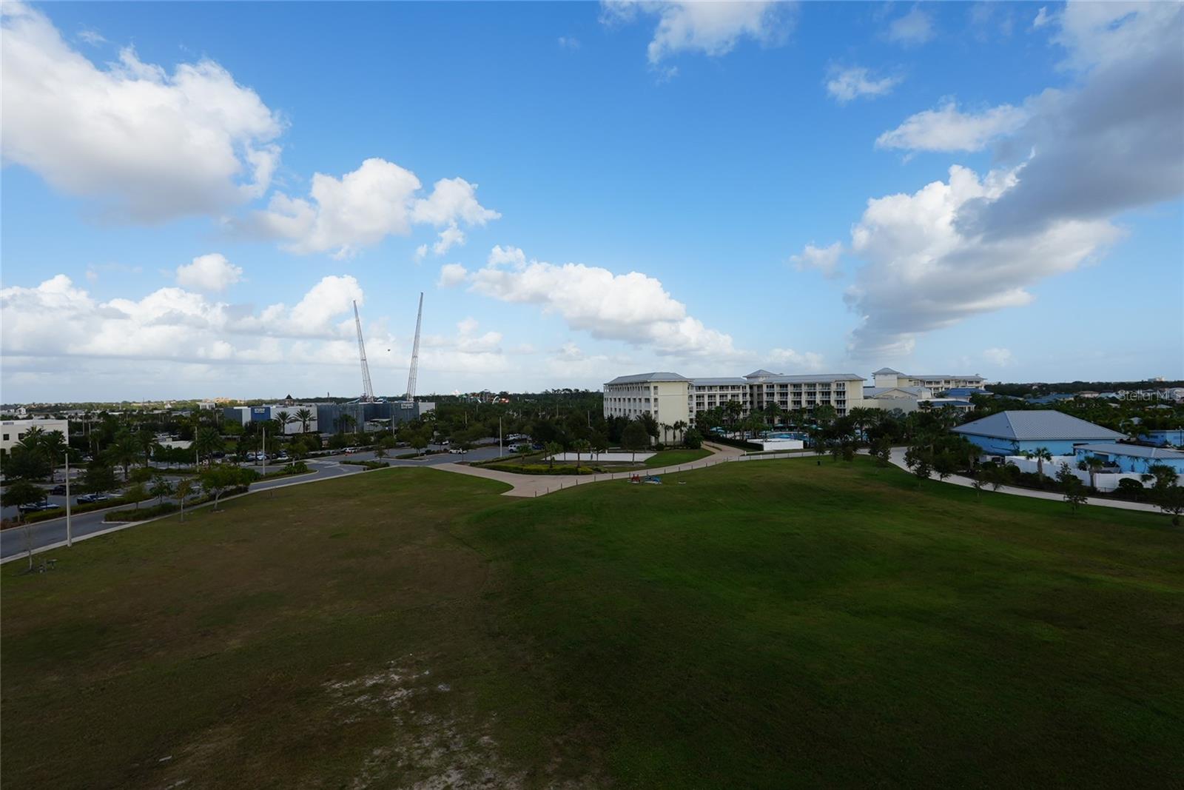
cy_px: 395
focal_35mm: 16
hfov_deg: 96.7
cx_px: 592
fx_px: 526
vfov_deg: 73.8
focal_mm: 11
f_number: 5
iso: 80
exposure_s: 1/500
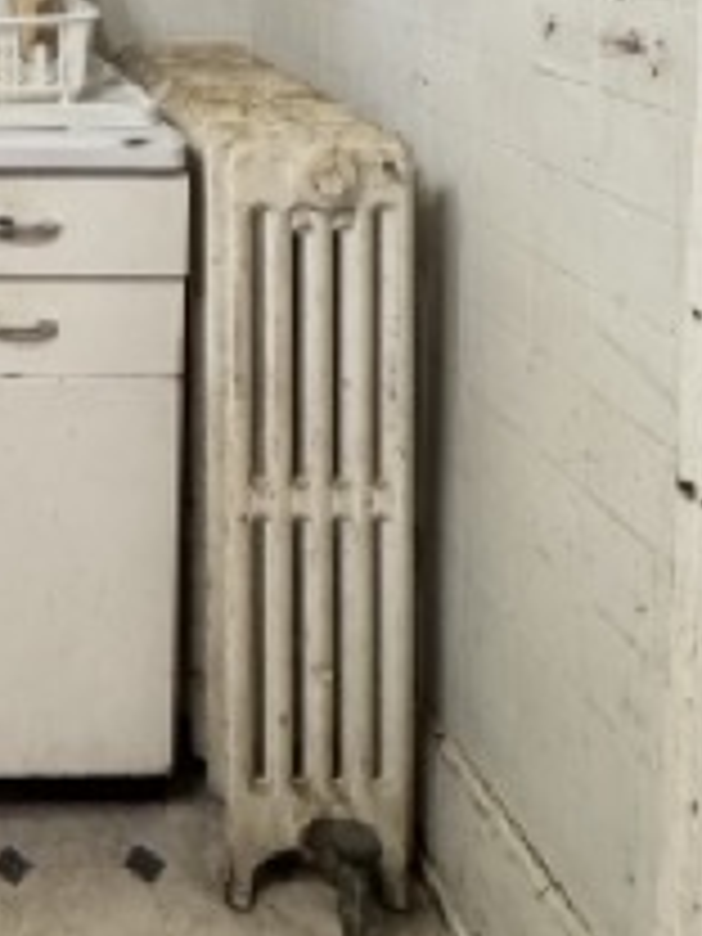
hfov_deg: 28.2
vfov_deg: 36.1
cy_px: -130
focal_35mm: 43
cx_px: -194
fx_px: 1163
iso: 250
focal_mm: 2.22
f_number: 2.2
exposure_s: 1/120
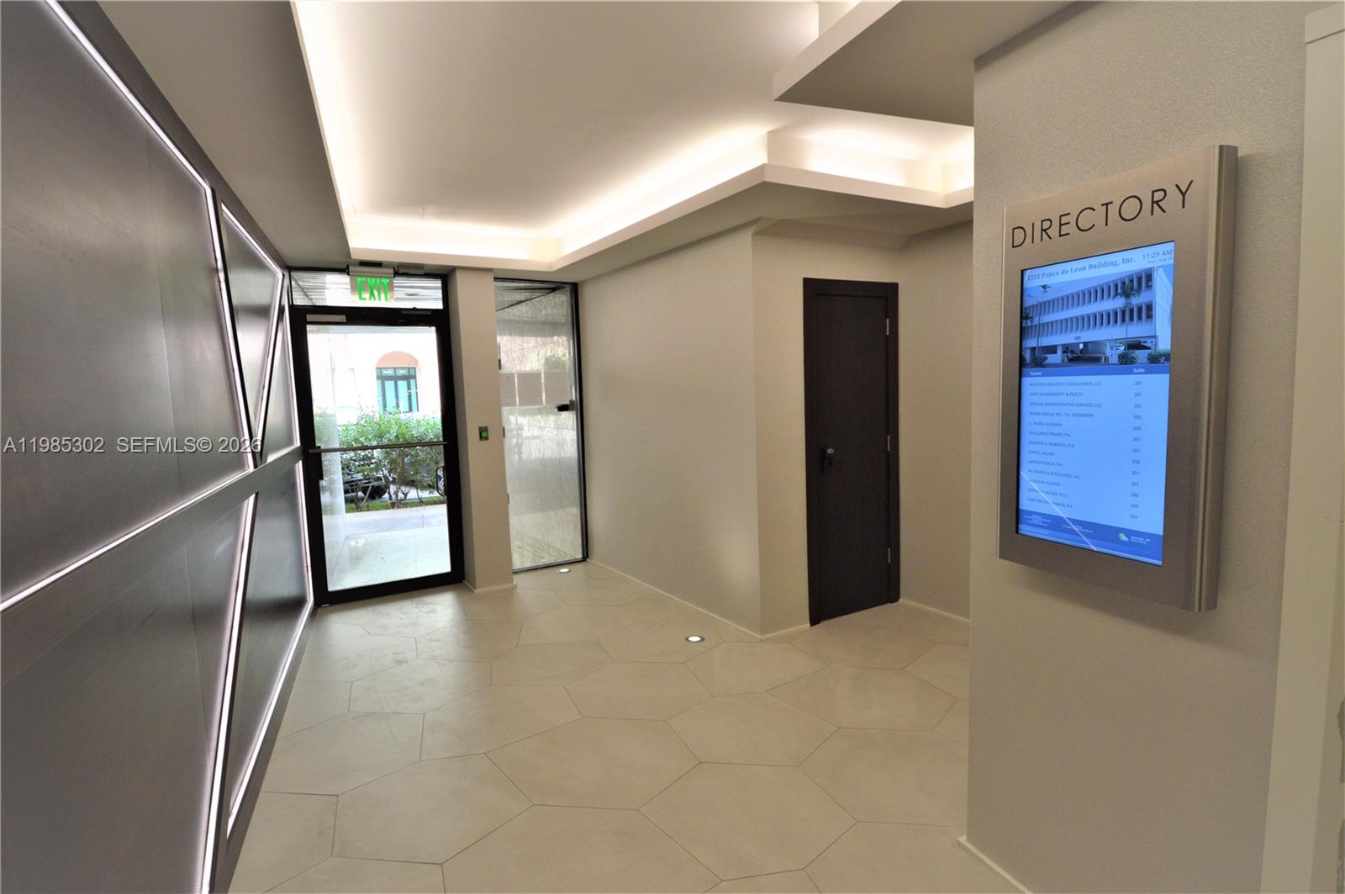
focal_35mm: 18
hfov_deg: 90.1
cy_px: 447
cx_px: 672
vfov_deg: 67.3
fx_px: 672
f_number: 5.6
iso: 400
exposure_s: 1/125
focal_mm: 12
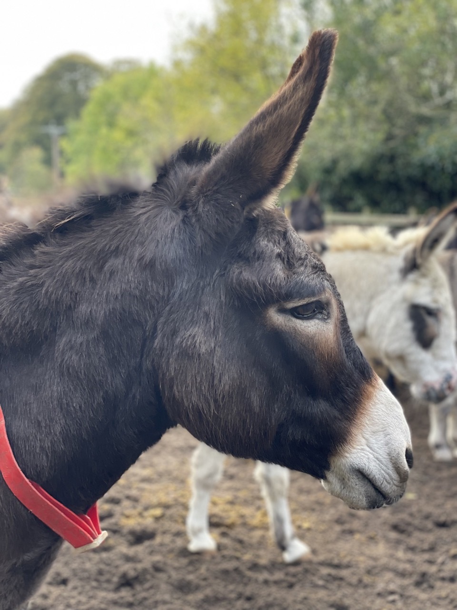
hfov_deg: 28.0
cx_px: 228
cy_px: 305
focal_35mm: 52
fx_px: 915
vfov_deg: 36.8
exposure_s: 1/122
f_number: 2
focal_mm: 6
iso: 50
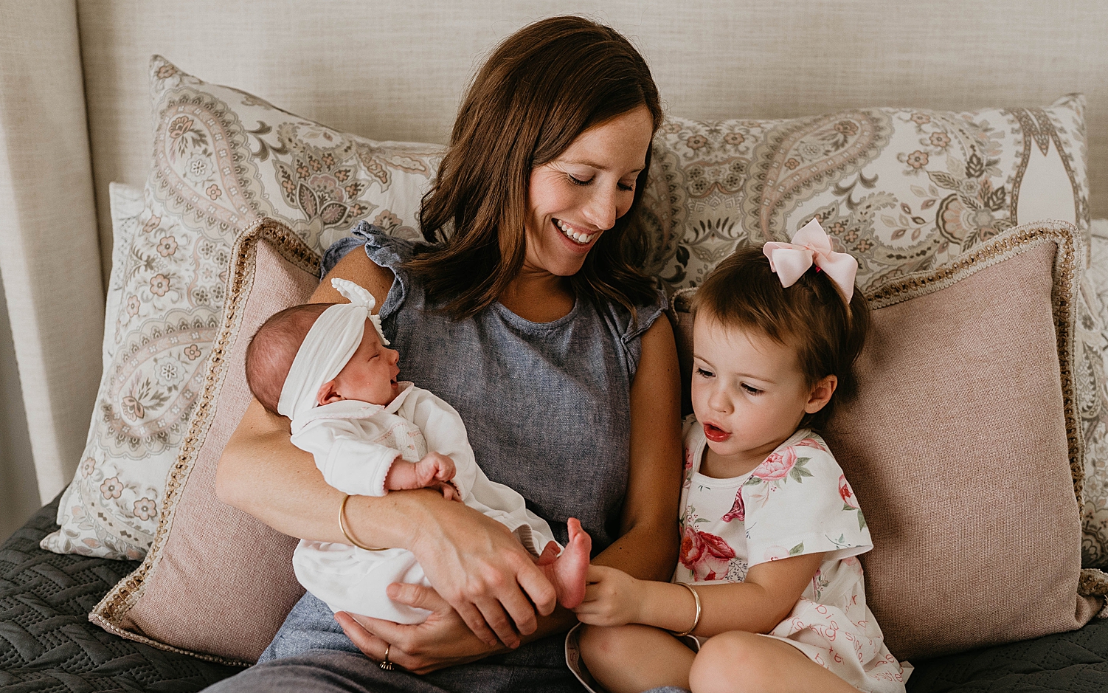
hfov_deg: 51.5
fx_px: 1148
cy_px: 335
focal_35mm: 38
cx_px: 588
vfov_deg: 33.6
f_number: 2.8
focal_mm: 35
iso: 640
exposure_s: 1/125
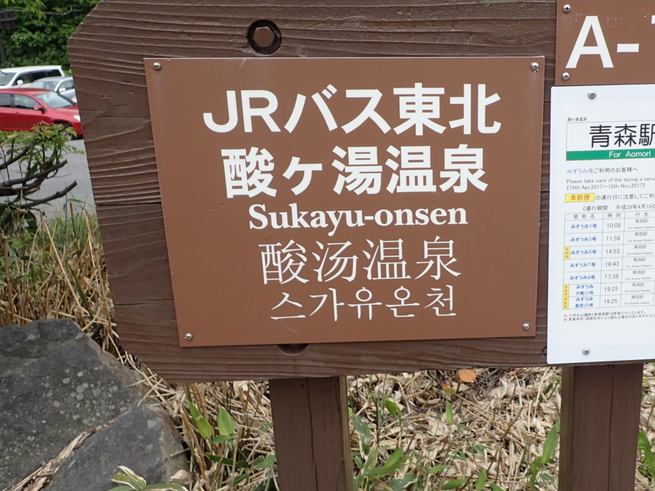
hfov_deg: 50.1
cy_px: 227
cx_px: 453
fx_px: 681
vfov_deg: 39.6
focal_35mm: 36
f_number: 2.8
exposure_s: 1/250
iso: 100
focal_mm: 4.5
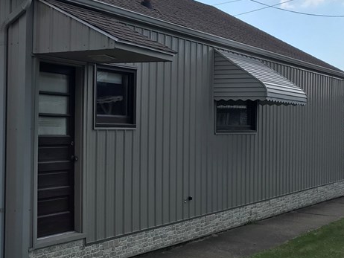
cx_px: 19
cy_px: 118
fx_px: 616
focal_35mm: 62
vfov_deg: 23.7
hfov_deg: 29.6
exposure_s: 1/2128
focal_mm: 3.99
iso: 20
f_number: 1.8
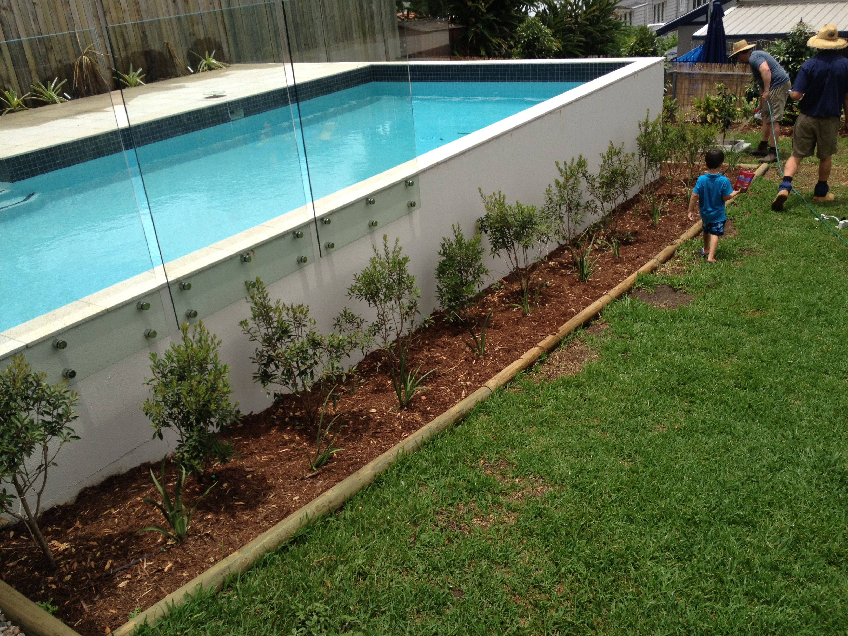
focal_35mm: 35
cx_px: 424
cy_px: 318
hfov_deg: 52.6
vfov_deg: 40.7
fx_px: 857
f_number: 2.4
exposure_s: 1/1416
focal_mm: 4.28
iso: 64
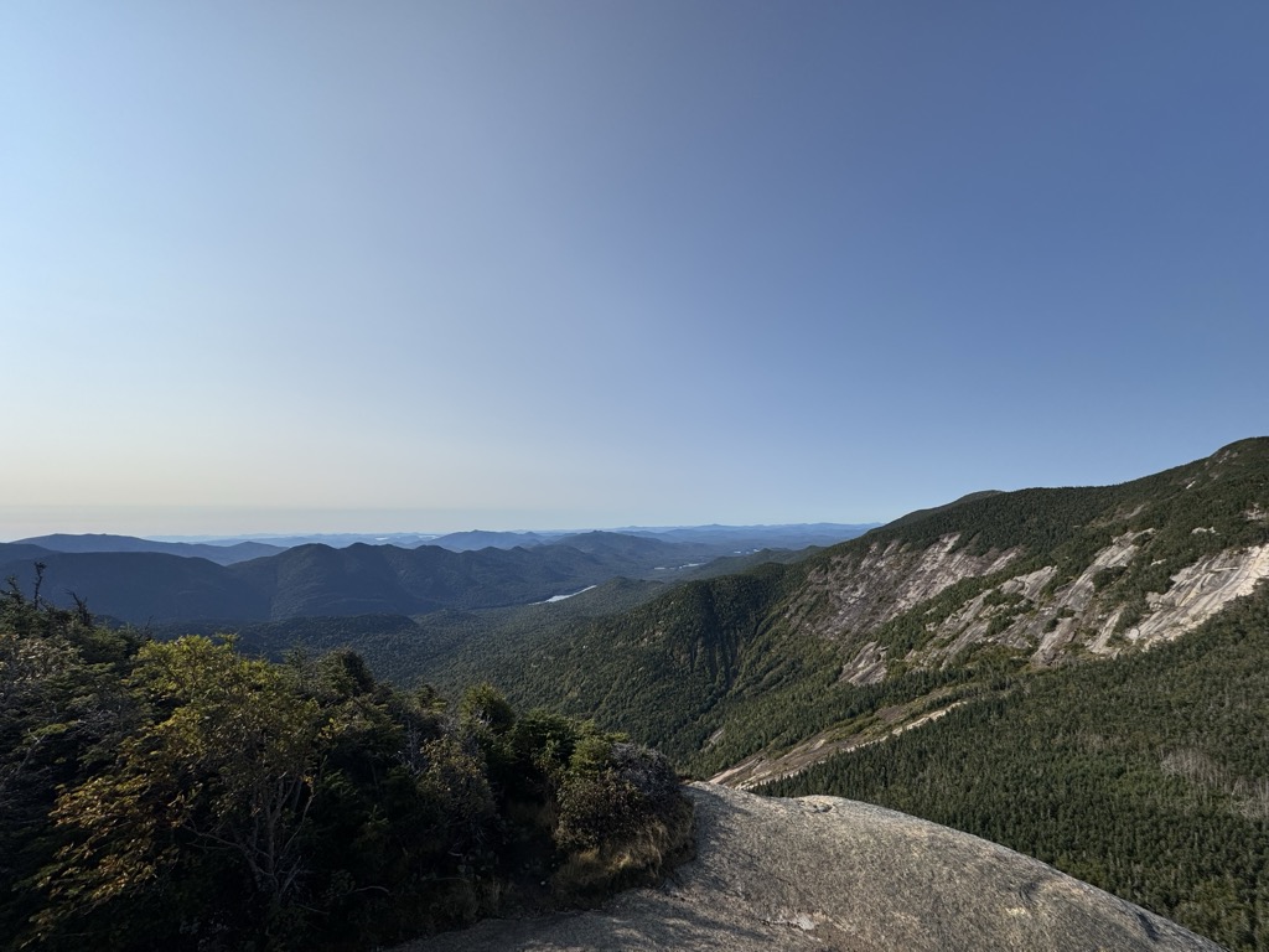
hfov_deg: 102.1
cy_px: 476
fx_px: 513
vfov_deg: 85.7
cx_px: 634
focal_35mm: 14
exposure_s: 1/4132
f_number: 2.2
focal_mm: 2.22
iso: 50
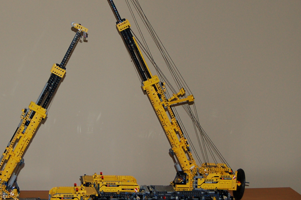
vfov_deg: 16.1
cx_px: 104
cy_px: 43
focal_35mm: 84
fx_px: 702
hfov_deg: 24.1
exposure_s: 1/60
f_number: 4.2
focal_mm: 26
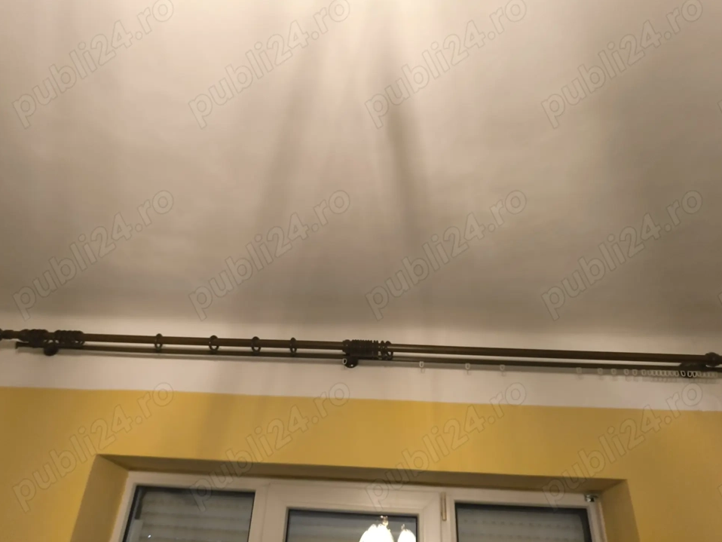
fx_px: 501
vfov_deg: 56.8
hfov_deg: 71.6
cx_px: 356
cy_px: 264
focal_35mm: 24
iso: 1250
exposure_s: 1/25
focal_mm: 6.14
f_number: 1.65
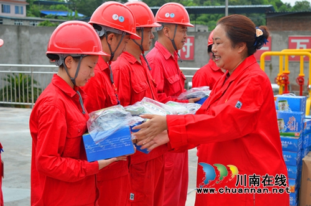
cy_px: 103
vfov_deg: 18.8
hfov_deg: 28.1
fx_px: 621
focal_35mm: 72
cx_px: 156
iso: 100
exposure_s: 1/180
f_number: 6.7
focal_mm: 48
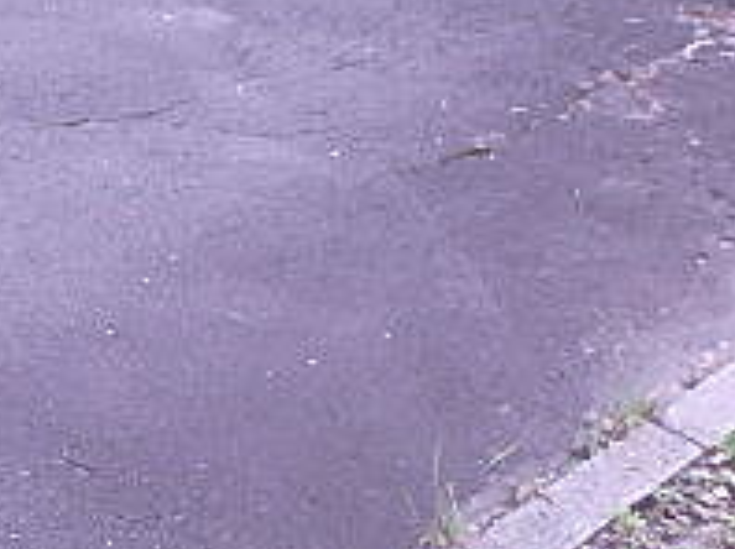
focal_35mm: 68
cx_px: -386
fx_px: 1442
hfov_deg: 22.9
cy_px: 41
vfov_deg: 21.0
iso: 125
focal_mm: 3.7
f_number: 3.5
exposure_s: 1/250
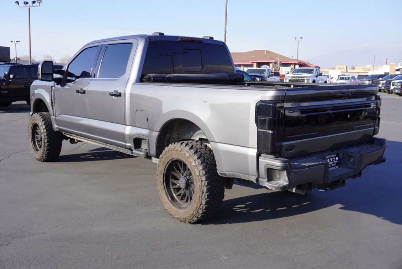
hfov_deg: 51.3
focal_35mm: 38
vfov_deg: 35.5
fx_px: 419
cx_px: 201
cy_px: 134
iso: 100
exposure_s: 1/100
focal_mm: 25
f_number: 8
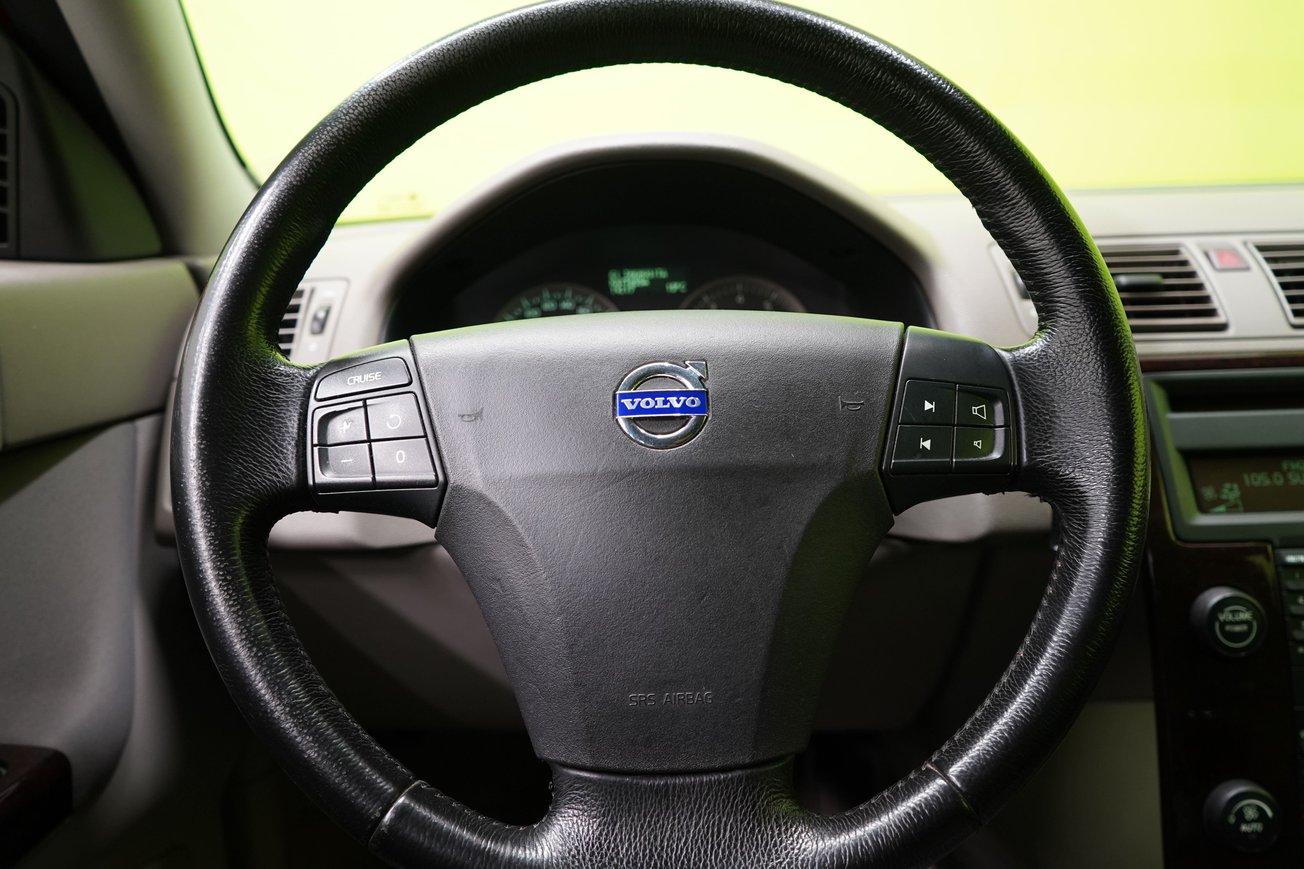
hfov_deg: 65.5
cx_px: 652
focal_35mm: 28
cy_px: 434
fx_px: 1014
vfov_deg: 46.4
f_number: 4.5
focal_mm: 28
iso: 1250
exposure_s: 1/25
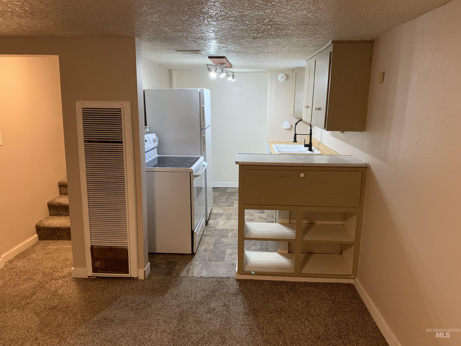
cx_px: 230
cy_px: 173
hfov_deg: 67.3
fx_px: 346
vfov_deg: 53.1
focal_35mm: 26
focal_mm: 4.25
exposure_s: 1/60
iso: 250
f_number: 1.8
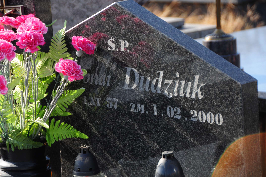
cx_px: 133
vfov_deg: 8.2
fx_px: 1240
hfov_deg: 12.2
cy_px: 88
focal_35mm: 168
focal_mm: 112
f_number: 7.1
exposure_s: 1/250
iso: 200
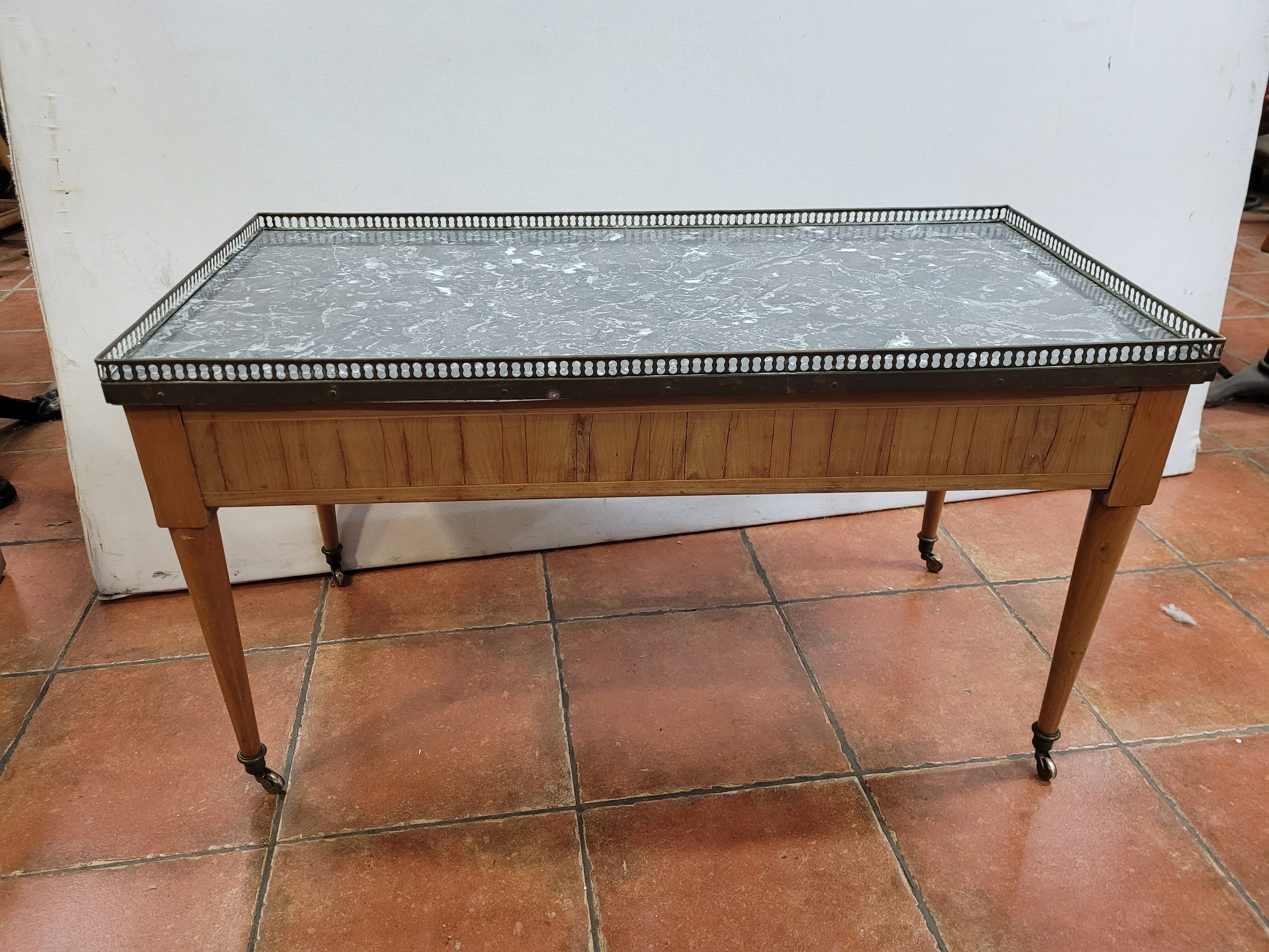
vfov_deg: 53.1
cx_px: 634
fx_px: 953
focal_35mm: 26
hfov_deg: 67.3
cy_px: 476
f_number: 1.8
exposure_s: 1/50
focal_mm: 5.4
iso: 400
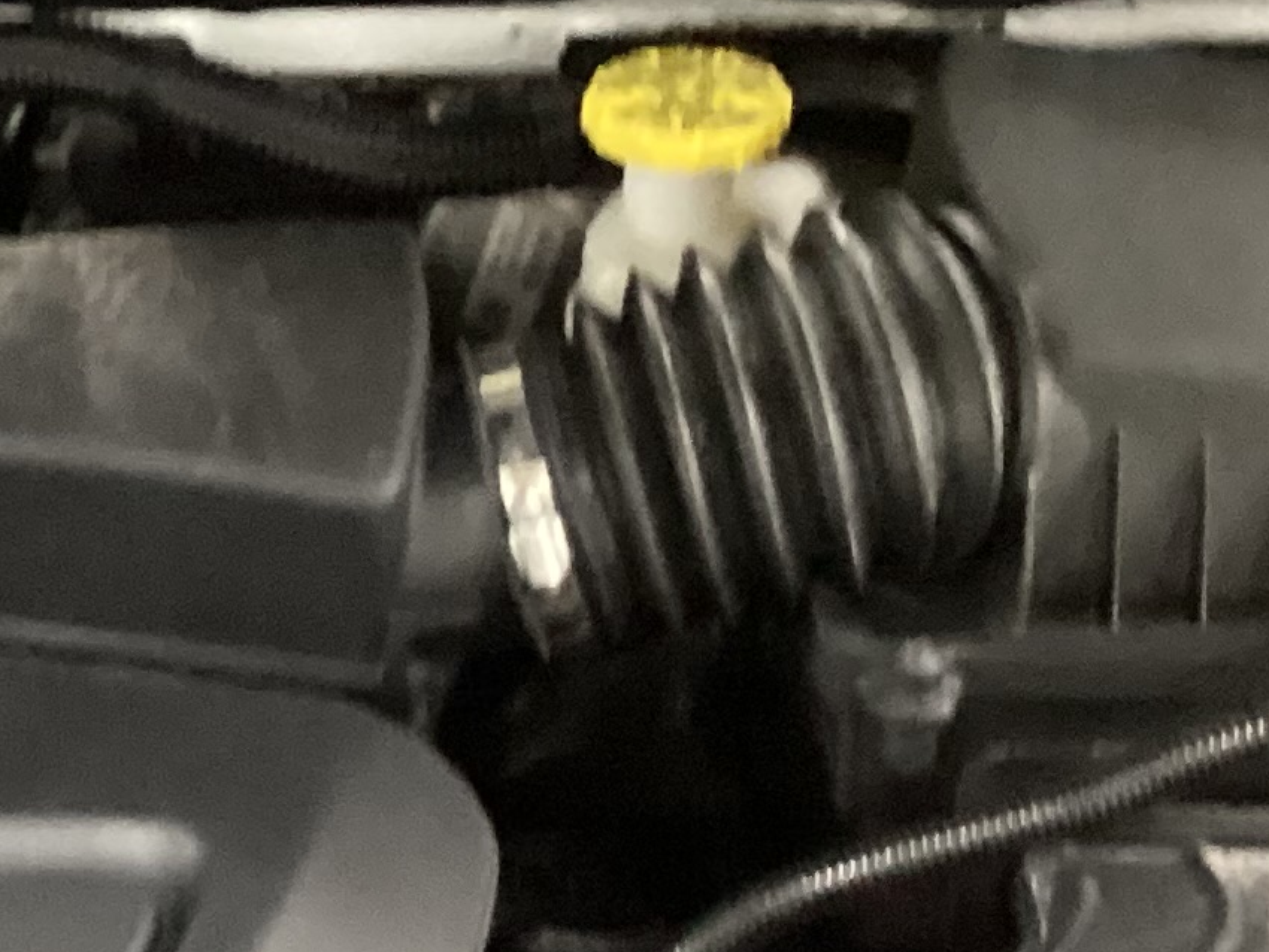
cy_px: 959
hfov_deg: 16.0
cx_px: -167
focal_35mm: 119
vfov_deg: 12.3
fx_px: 4364
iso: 640
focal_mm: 3.3
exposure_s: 1/20
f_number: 2.4
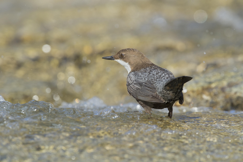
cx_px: 122
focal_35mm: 850
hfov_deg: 2.4
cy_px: 81
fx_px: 5735
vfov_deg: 1.6
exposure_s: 1/1250
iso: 800
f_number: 8
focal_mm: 850
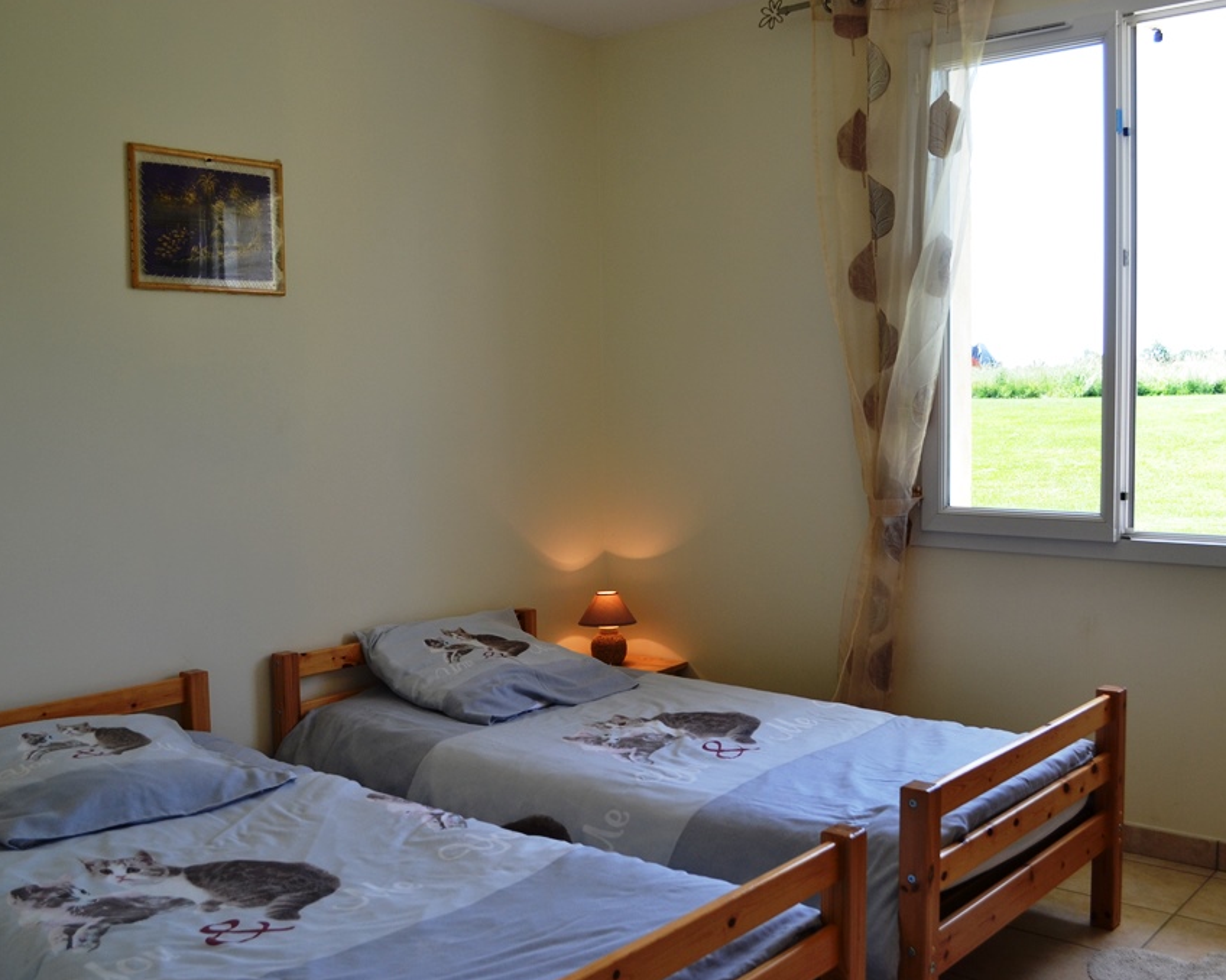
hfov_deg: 52.9
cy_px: 491
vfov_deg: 43.3
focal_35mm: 34
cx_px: 607
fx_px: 1233
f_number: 5.6
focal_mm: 20
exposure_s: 1/125
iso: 140
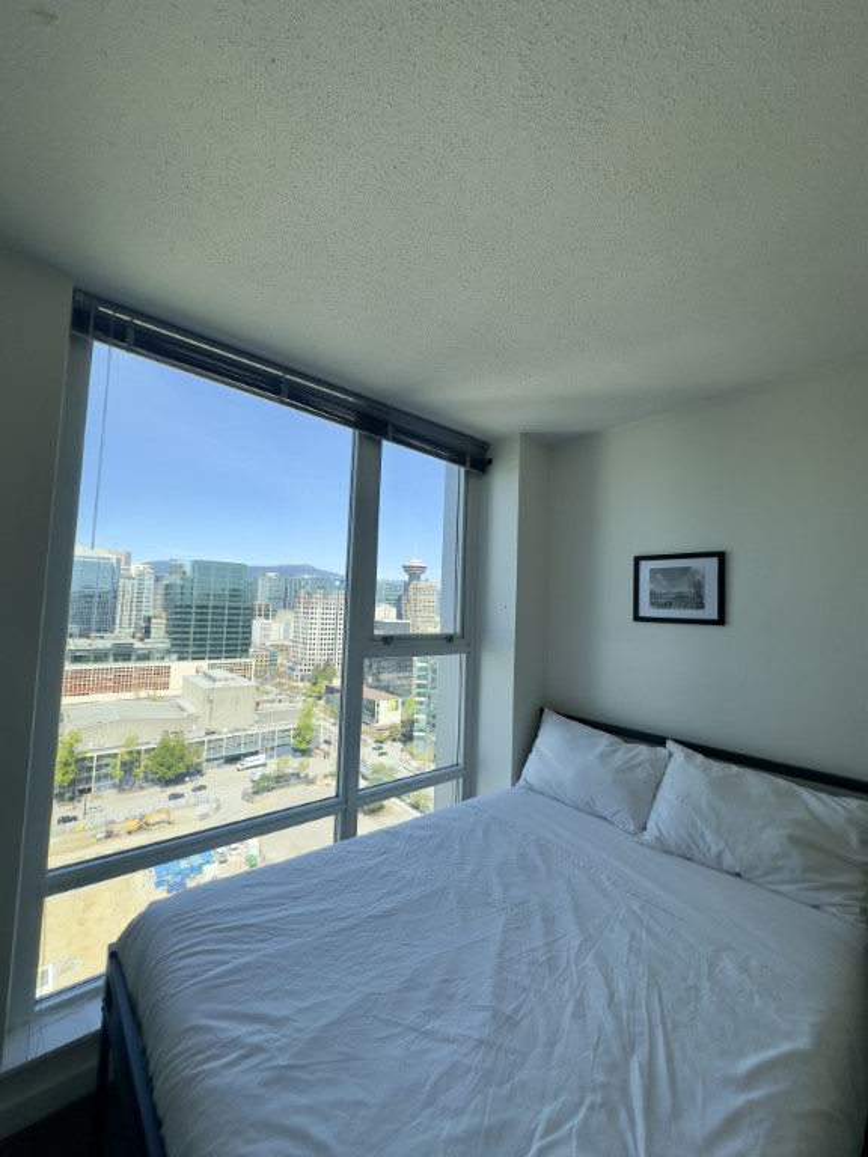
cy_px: 578
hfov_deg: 85.7
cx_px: 434
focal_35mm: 14
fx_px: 468
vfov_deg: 102.1
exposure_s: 1/1103
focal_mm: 2.22
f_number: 2.2
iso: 40
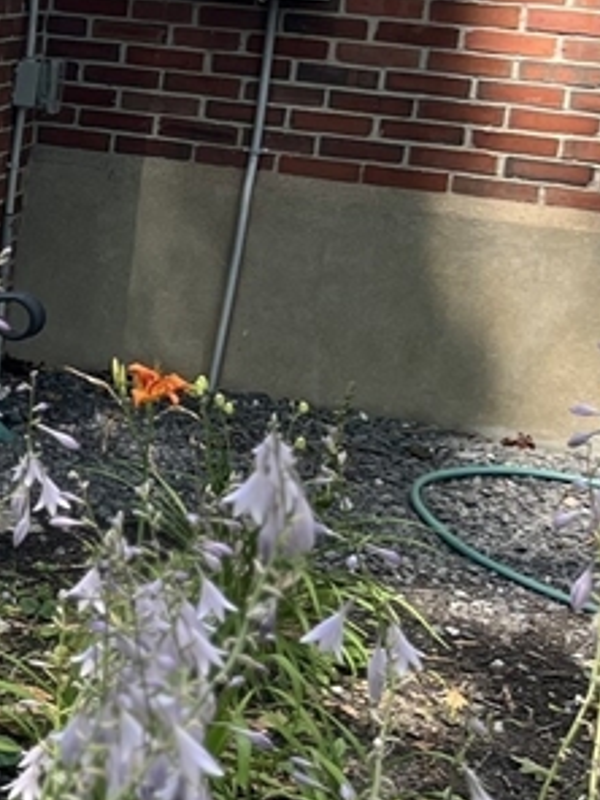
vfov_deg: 21.3
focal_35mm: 90
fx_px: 2080
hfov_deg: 13.4
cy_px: 92
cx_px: -700
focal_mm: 5.1
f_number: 1.6
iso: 50
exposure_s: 1/751
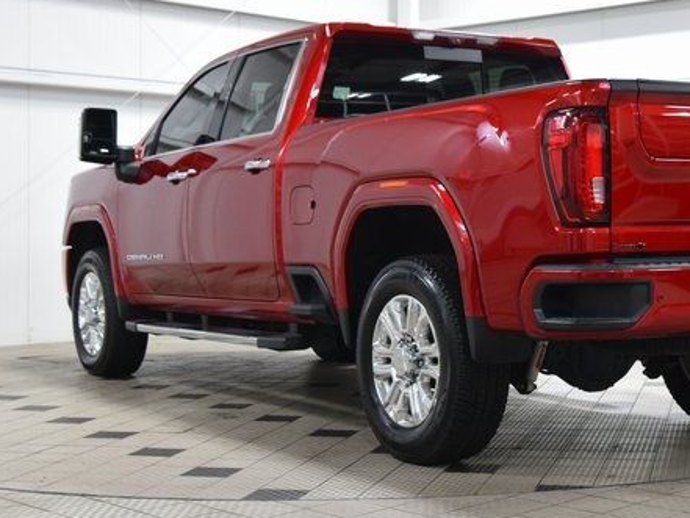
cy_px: 210
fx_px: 1336
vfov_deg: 21.9
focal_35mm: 67
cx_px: 496
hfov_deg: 28.6
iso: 1600
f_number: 4.5
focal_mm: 32
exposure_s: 1/60
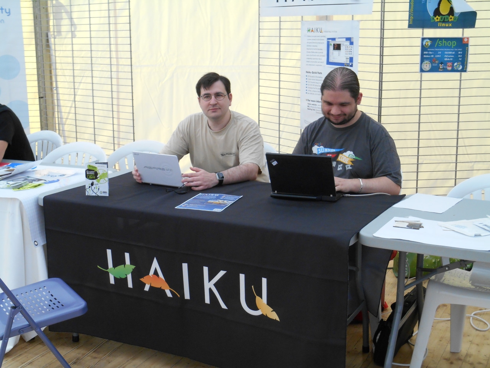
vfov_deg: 27.5
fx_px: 750
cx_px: 245
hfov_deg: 36.2
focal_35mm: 53
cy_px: 184
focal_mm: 9.5
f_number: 4.2
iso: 280
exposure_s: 1/250
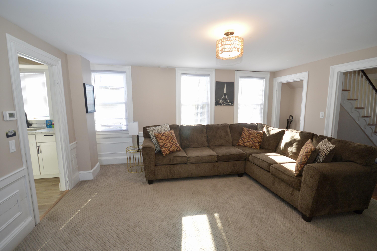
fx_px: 157
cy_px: 126
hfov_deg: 100.4
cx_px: 188
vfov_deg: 77.2
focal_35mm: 15
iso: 400
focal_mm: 10
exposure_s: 1/80
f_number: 4.5
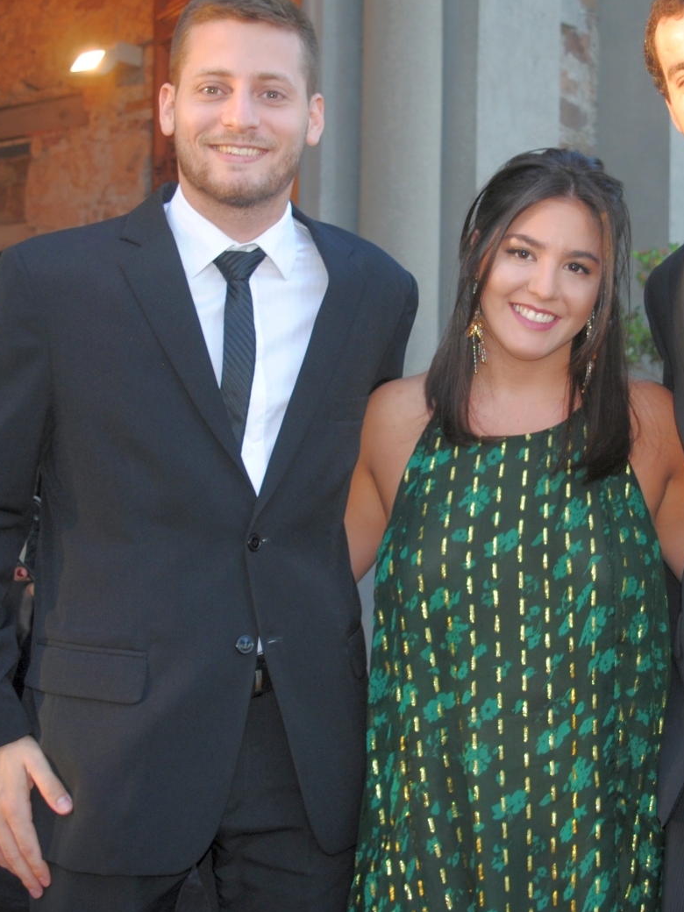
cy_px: 399
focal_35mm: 64
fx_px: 1686
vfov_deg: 30.2
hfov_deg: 22.8
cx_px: 466
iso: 200
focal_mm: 24
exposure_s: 1/60
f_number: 4
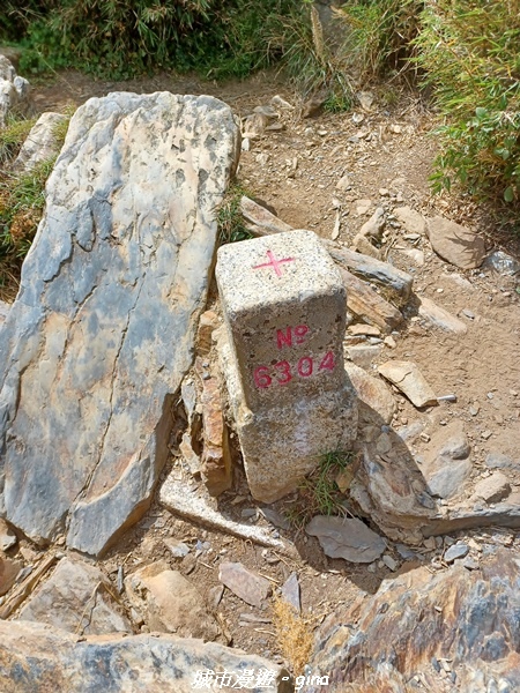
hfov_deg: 54.9
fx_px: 501
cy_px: 346
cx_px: 260
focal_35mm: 25
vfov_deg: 69.4
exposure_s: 1/460
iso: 32
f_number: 1.8
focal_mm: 4.6
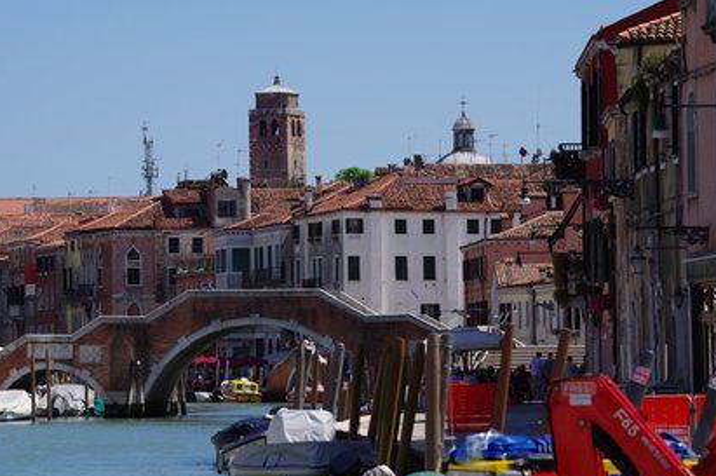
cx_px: 321
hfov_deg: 10.0
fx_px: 4112
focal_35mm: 207
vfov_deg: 6.6
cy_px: 235
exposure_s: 1/400
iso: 100
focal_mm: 170
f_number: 6.3
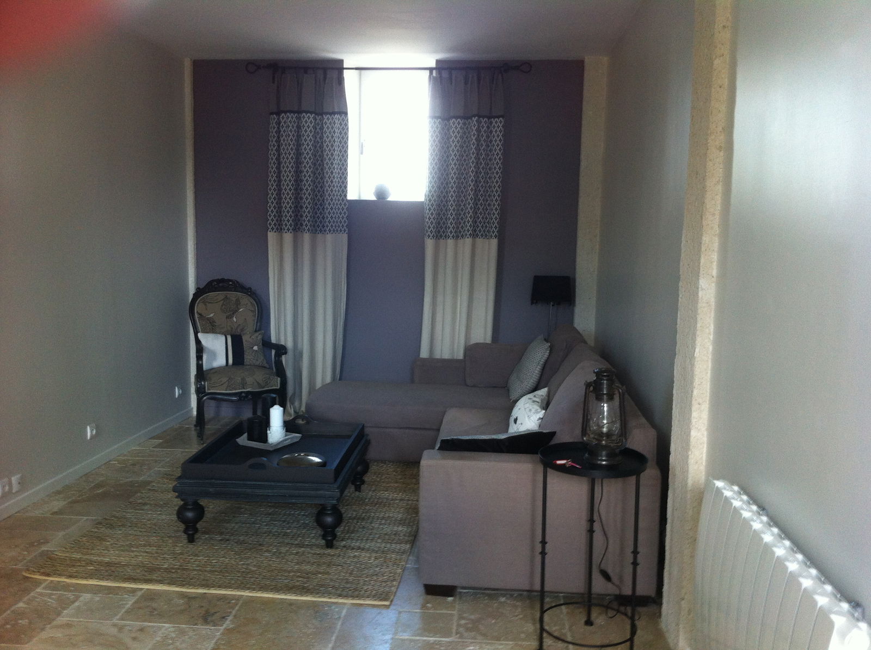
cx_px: 436
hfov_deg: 52.7
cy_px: 325
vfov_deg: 40.6
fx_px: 879
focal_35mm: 35
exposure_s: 1/17
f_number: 2.8
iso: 125
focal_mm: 3.85
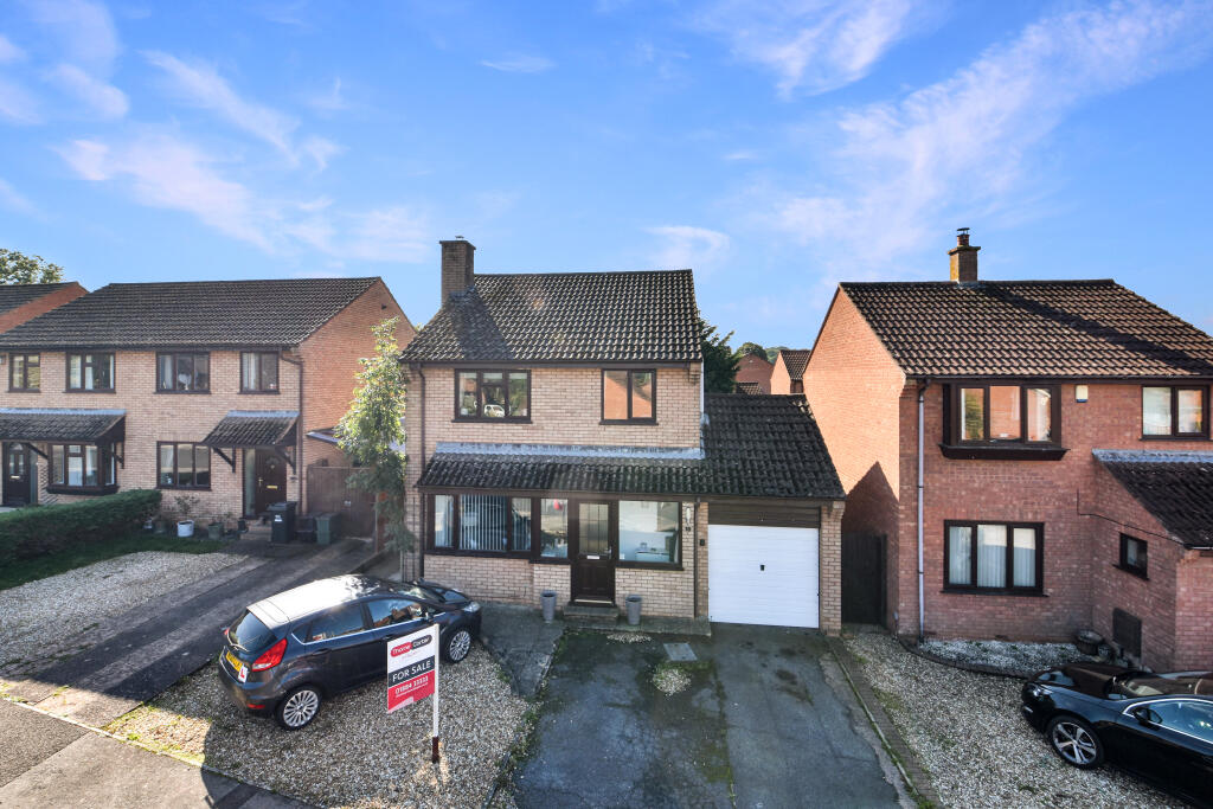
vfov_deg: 77.3
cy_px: 404
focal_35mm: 15
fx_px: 505
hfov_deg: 100.4
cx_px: 606
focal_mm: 10
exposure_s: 1/200
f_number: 7.1
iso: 100
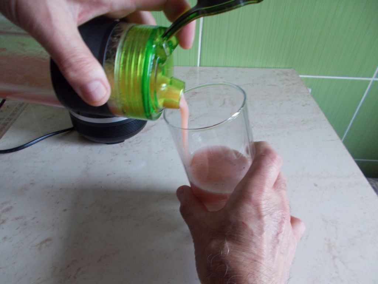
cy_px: 142
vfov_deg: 53.1
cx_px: 189
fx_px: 284
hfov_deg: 67.3
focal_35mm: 26
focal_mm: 4.6
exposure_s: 1/25
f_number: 3.2
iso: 200
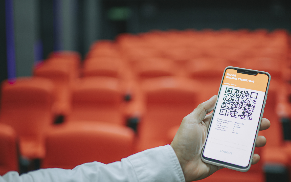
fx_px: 341
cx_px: 165
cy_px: 99
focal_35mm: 43
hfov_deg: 46.1
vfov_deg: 29.9
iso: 320
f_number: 1.4
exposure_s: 1/50
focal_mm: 35
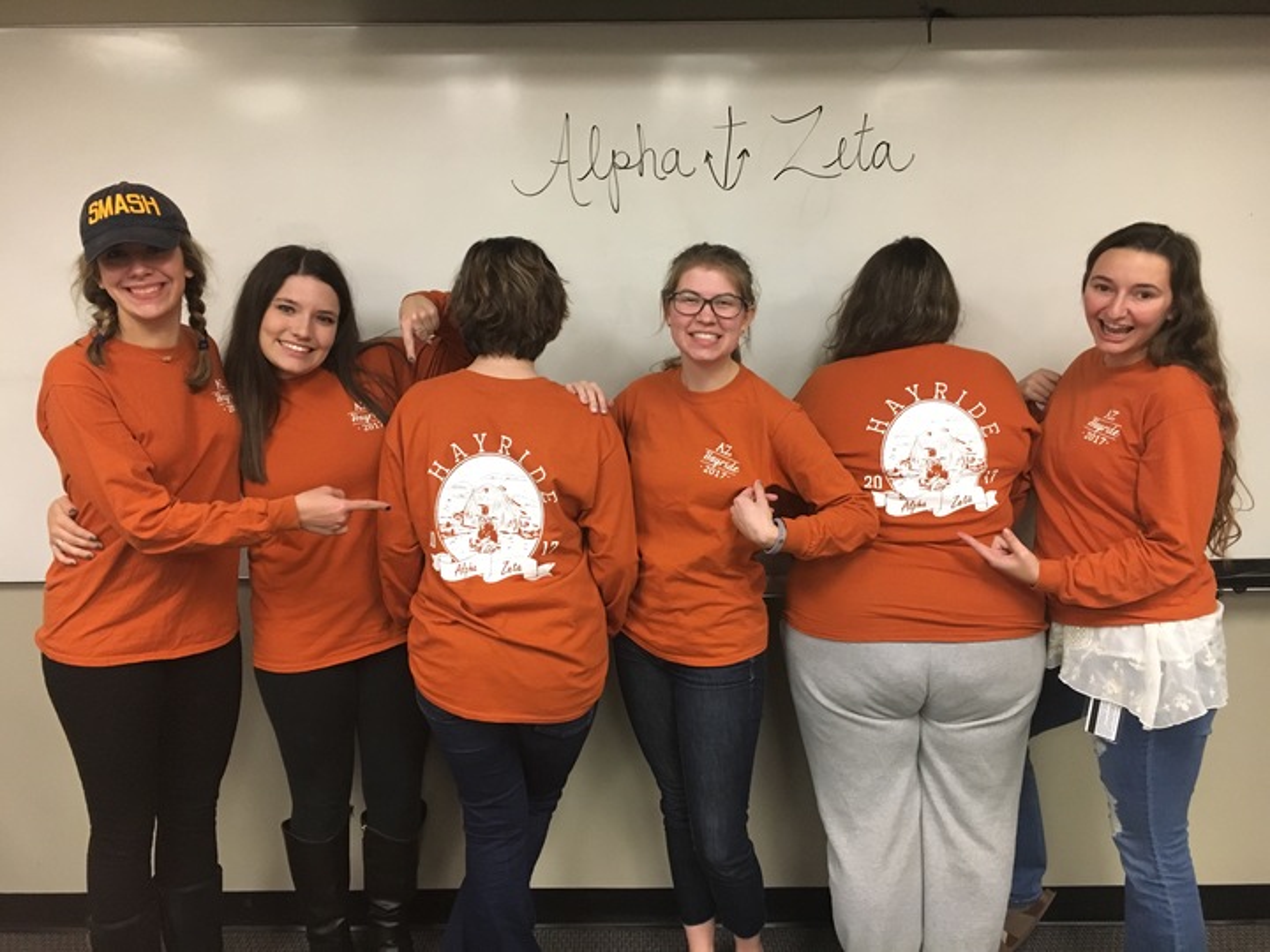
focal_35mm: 29
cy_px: 476
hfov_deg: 61.7
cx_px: 635
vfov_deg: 48.2
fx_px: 1064
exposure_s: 1/20
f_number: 2.2
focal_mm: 4.15
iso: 200
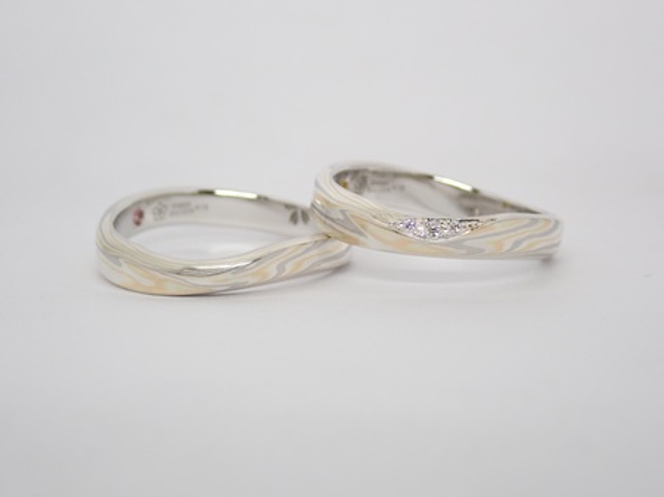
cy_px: 248
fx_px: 1476
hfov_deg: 25.3
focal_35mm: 77
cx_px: 332
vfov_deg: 19.1
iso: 200
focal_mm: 13.65
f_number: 4.1
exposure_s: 1/125
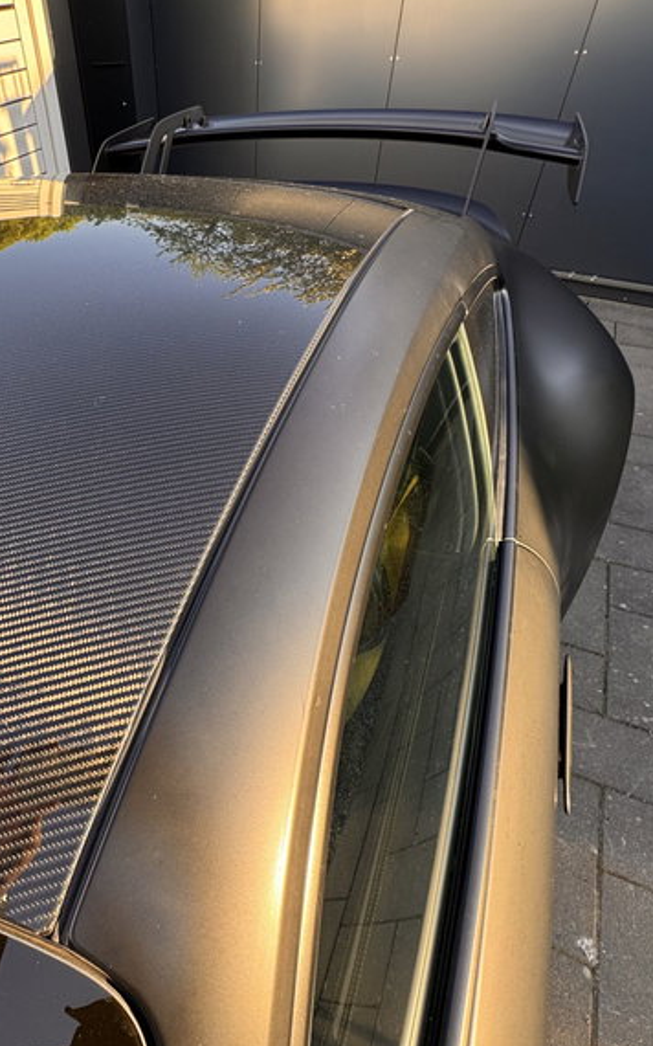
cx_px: 147
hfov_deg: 56.1
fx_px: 570
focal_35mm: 20
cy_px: 523
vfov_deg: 85.1
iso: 40
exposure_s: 1/123
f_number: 2.2
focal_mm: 2.22
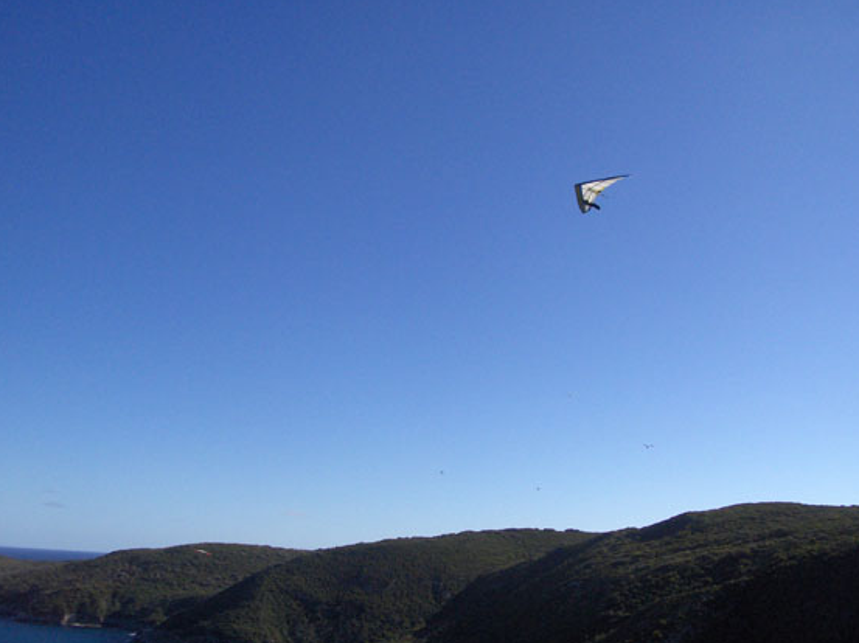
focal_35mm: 38
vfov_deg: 37.7
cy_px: 343
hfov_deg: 49.0
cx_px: 424
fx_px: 942
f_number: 4.3
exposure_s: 1/1515
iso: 100
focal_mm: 5.8
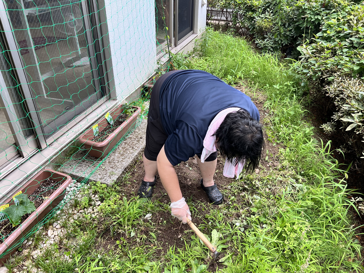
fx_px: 273
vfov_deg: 53.1
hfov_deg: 67.3
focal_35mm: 26
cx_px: 182
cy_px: 136
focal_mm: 5.7
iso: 40
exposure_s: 1/227
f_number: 1.5
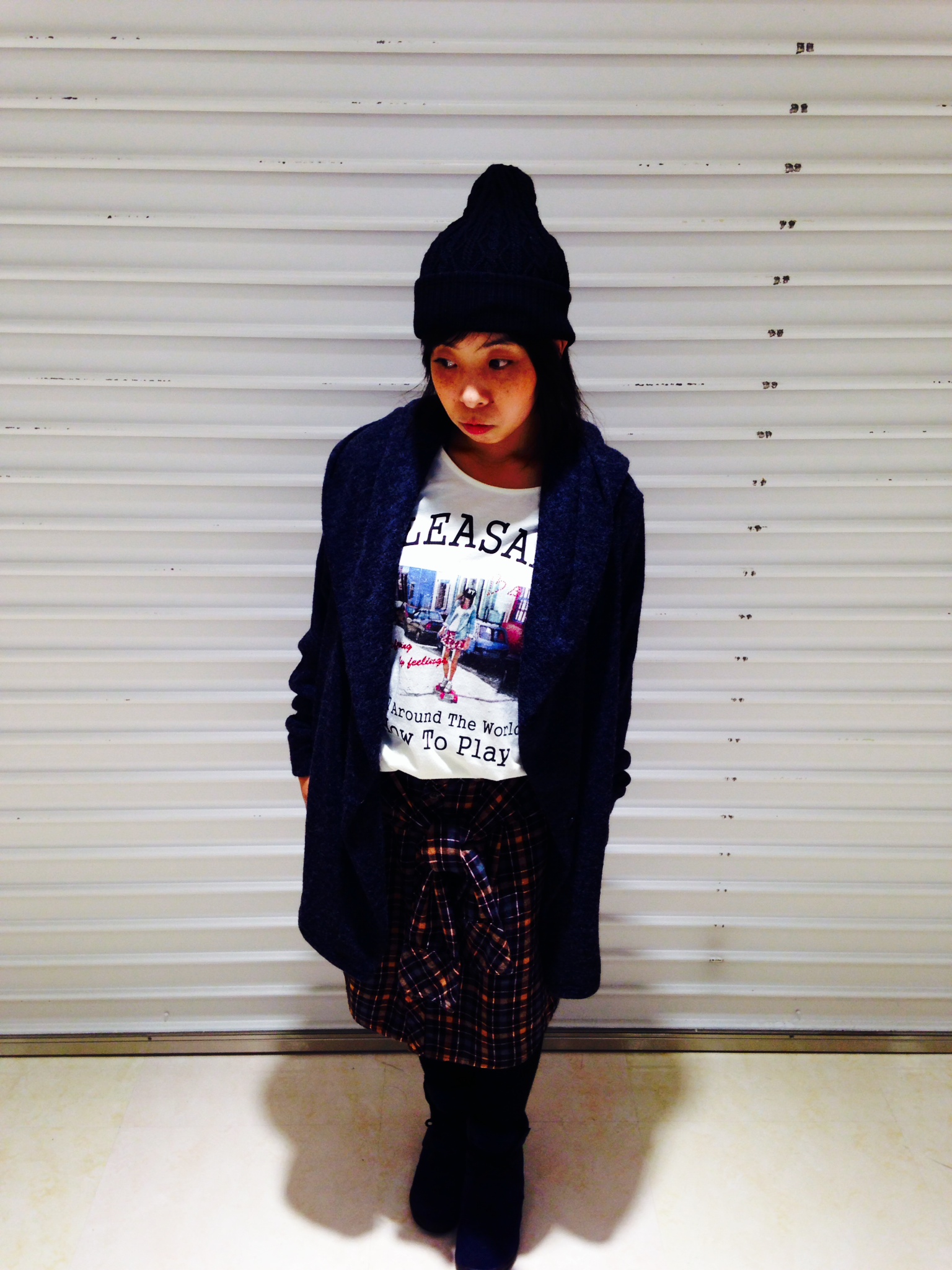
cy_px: 635
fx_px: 1210
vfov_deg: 55.4
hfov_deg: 42.9
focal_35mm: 33
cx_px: 476
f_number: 2.4
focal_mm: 4.12
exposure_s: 1/60
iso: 50
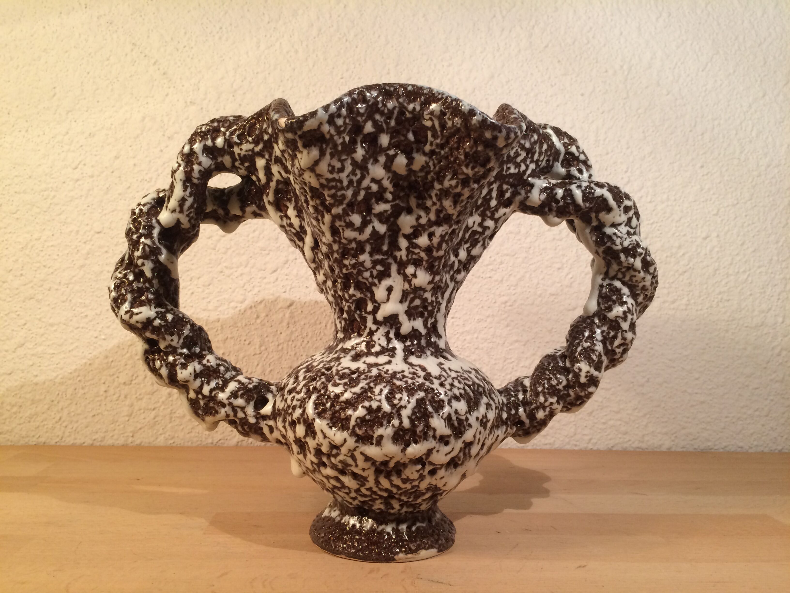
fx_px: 662
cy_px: 296
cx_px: 395
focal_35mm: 29
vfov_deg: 48.2
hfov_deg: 61.7
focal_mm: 4.15
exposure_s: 1/33
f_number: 2.2
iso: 64
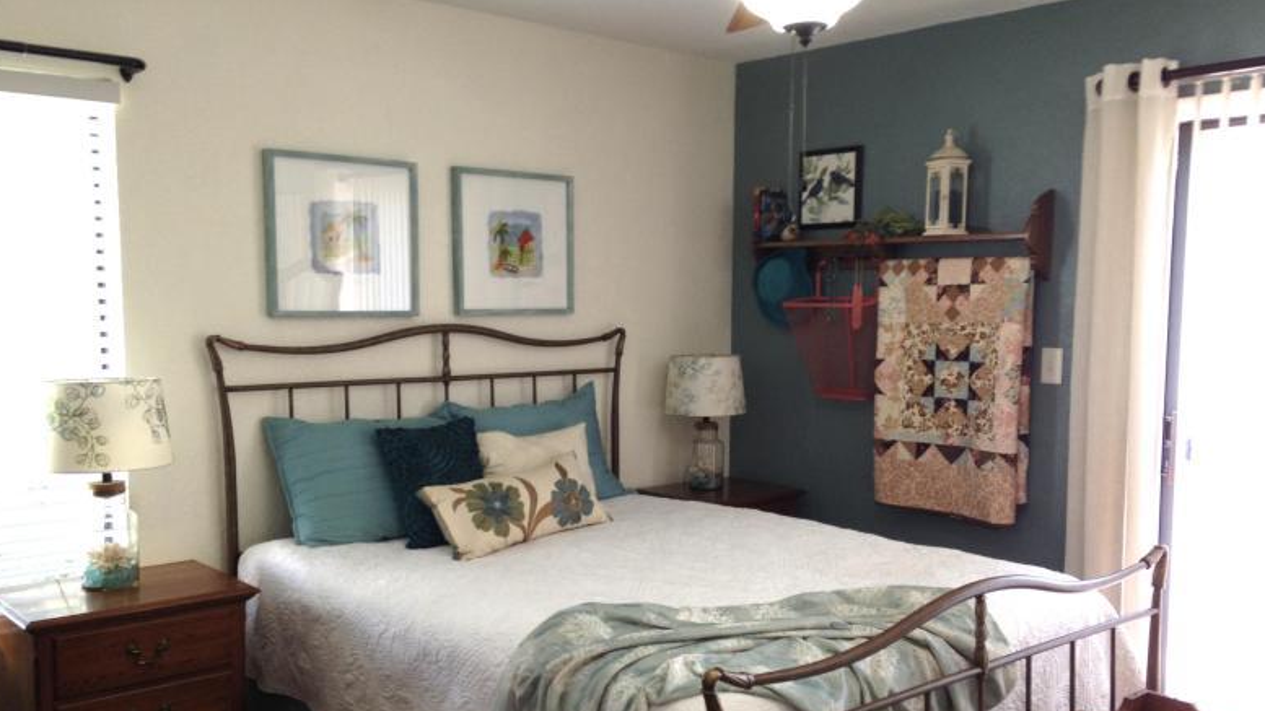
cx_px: 640
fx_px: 1241
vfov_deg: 31.9
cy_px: 407
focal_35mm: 37
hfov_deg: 54.0
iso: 50
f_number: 2.4
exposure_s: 1/20
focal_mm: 4.12
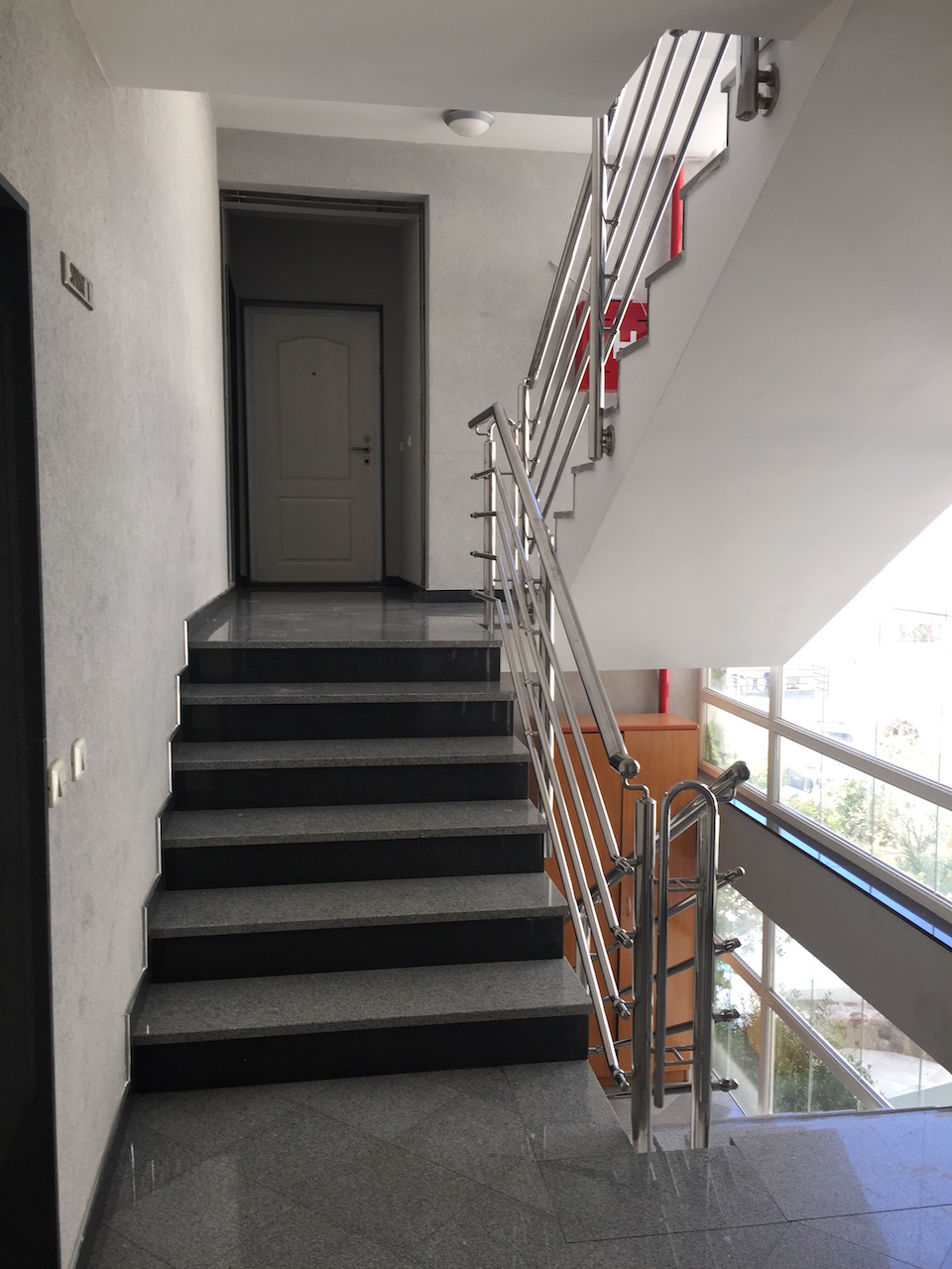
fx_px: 1063
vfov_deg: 61.7
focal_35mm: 29
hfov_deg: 48.2
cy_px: 634
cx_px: 476
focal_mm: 4.15
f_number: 2.2
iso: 32
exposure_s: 1/100
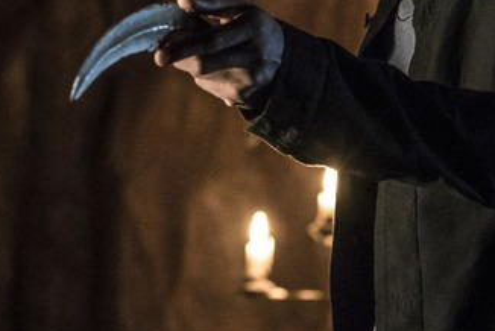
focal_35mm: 261
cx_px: 241
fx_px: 3592
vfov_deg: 5.3
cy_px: -55
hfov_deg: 7.9
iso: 10000
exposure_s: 1/60
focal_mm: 109
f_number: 4
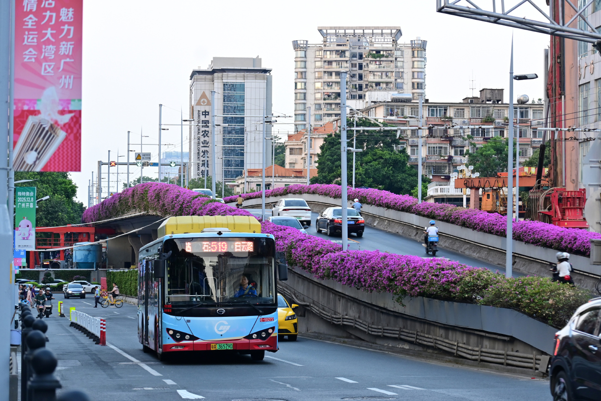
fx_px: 1878
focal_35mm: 112
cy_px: 200
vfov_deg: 12.2
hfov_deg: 18.2
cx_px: 300
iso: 320
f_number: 4.8
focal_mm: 75
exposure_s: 1/100
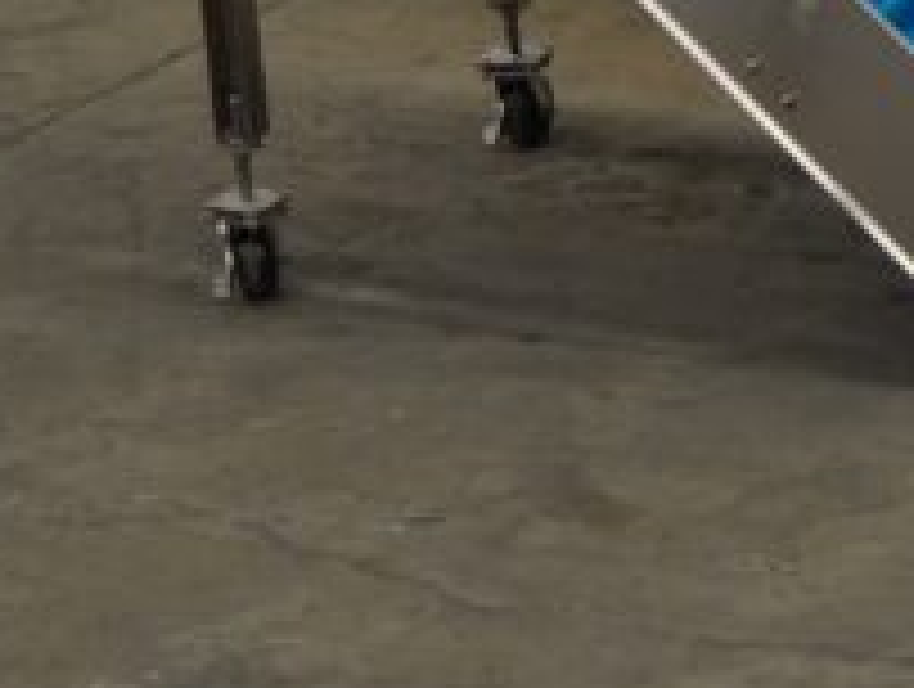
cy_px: -128
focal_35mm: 172
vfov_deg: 8.6
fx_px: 4550
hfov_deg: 11.4
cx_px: 923
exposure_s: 1/80
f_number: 5
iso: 320
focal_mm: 11.2
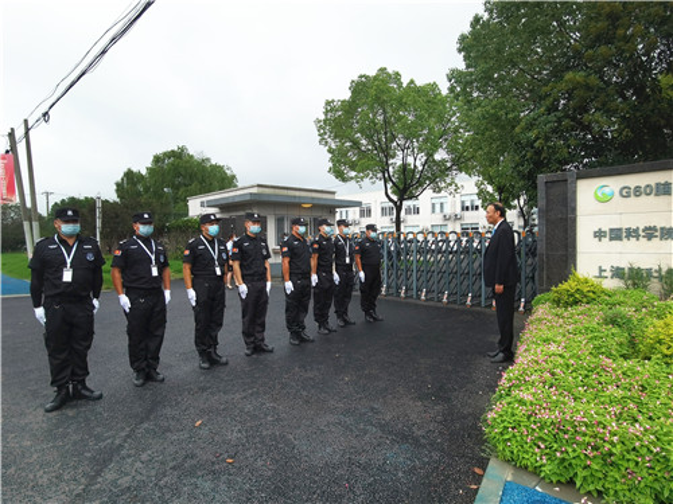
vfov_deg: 66.0
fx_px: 389
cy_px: 252
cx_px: 336
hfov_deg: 81.7
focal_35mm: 20
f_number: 2.2
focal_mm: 2.26
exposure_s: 1/705
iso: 50
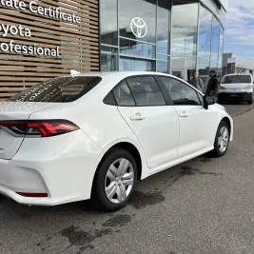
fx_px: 257
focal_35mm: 31
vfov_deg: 52.5
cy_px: 127
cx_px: 102
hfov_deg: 52.2
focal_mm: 5.96
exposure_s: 1/4255
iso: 50
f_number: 1.6
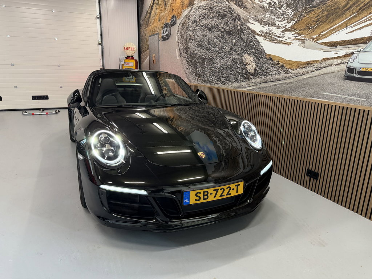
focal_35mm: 24
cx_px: 186
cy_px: 140
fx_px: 258
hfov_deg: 71.6
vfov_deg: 56.8
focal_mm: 6.76
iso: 200
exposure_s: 1/50
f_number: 1.78
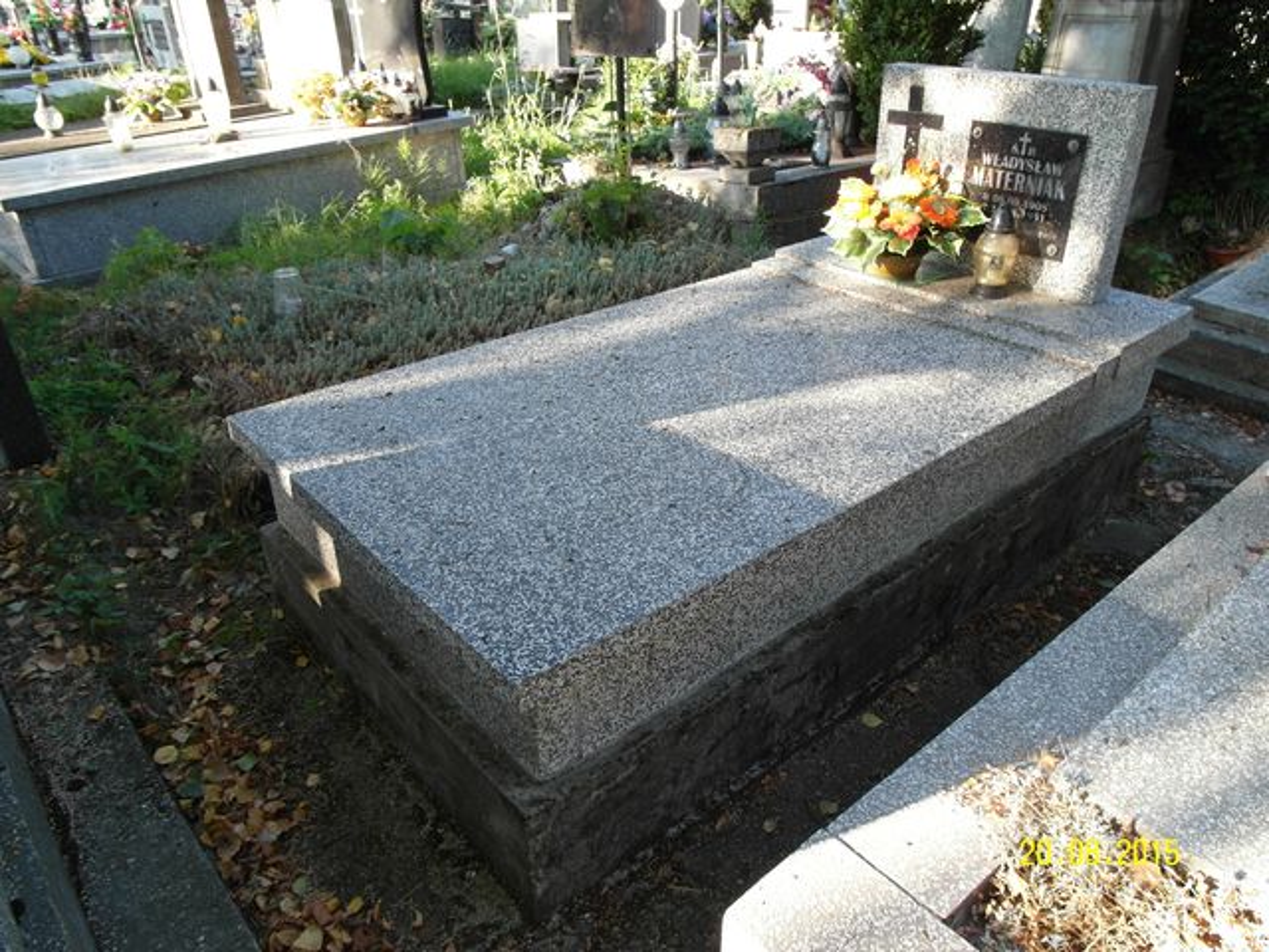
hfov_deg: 71.6
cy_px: 476
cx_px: 634
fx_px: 880
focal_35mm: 24
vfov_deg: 56.8
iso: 100
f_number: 3.4
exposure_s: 1/60
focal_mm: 5.2
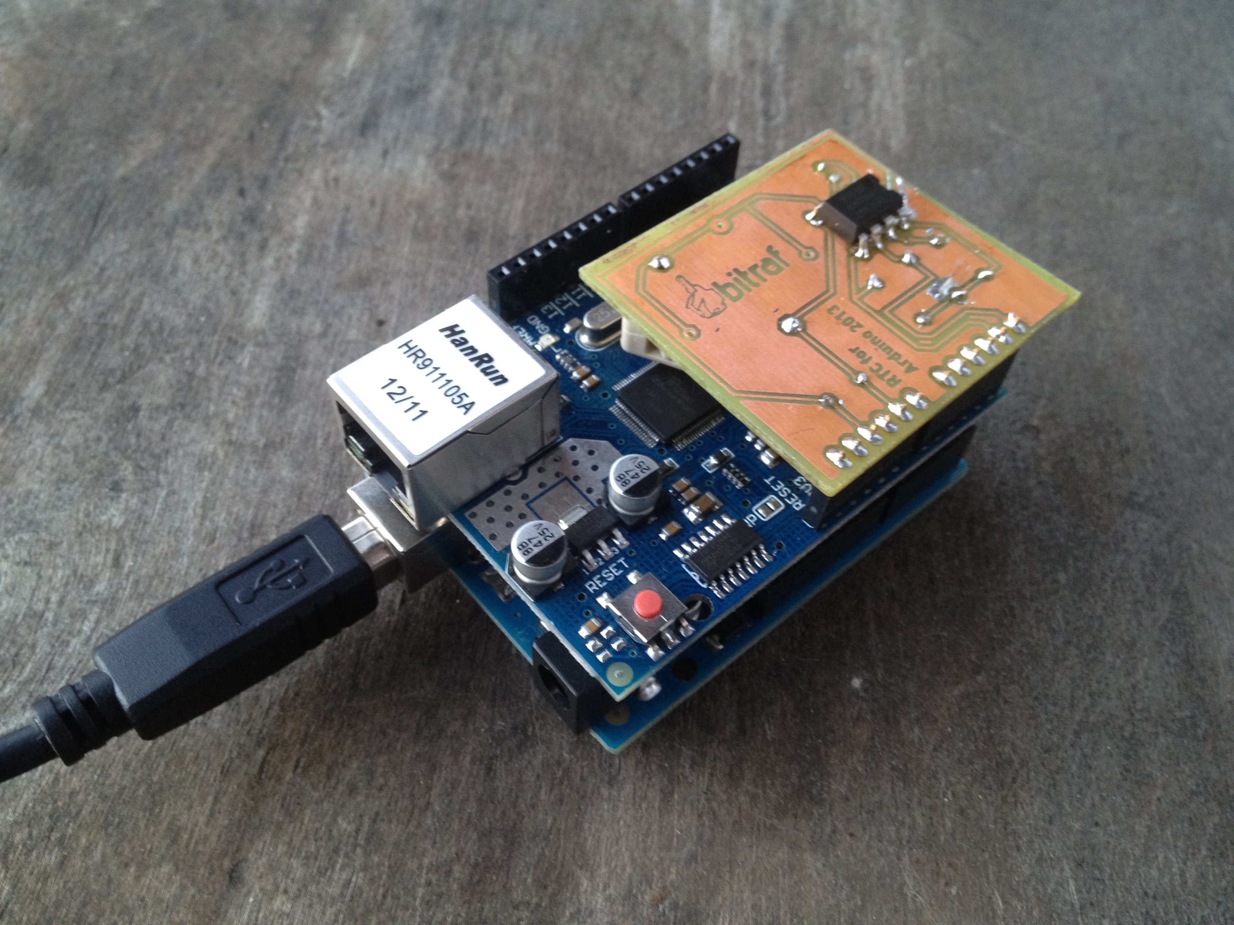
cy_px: 462
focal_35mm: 35
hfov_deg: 52.6
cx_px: 617
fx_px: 1248
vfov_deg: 40.7
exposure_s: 1/20
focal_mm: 4.28
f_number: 2.4
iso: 100
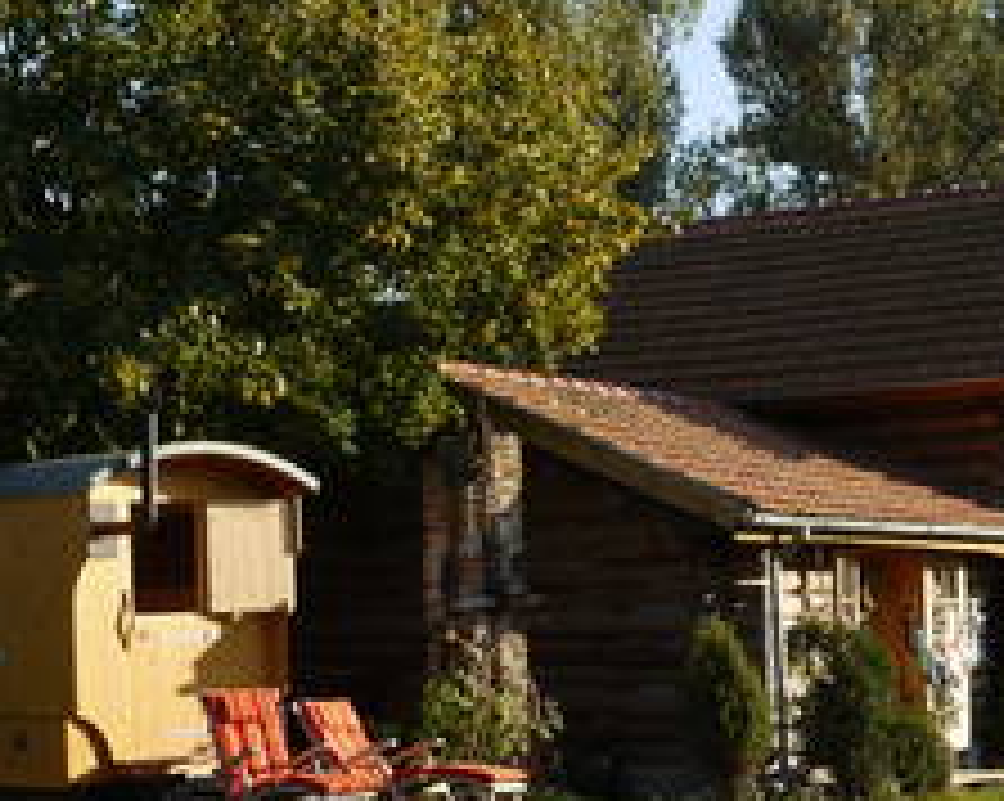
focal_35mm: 84
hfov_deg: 22.7
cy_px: 513
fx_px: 2494
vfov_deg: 18.2
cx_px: 603
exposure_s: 1/125
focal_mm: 17
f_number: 8
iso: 100
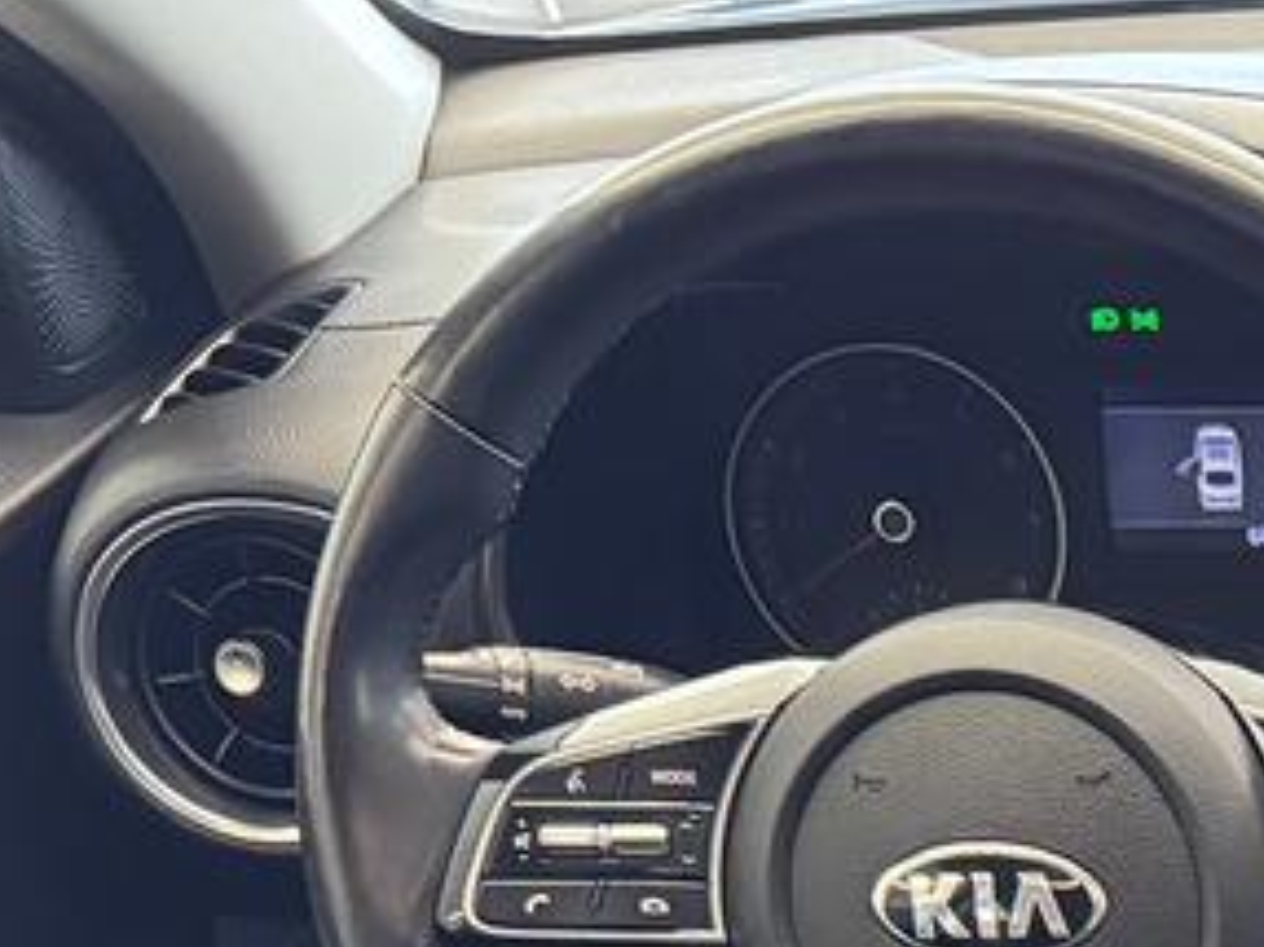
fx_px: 3905
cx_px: 2290
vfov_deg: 12.0
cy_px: 2009
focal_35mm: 107
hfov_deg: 15.7
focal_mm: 6.76
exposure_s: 1/60
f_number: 1.78
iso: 640
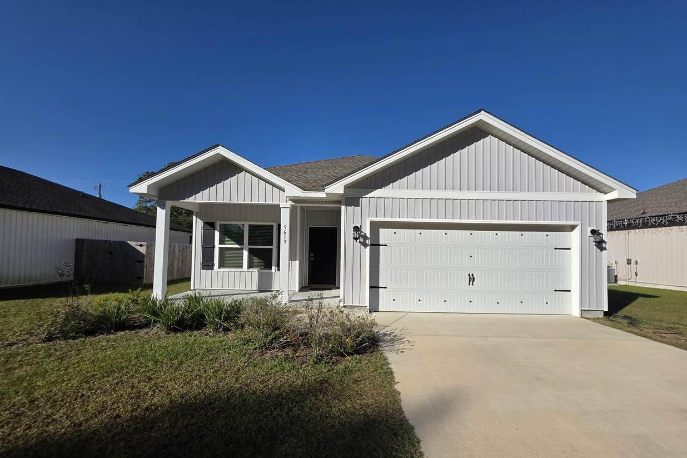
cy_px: 246
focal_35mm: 14
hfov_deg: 104.2
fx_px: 267
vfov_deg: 81.1
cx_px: 347
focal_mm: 2.2
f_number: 1.9
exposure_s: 1/3598
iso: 40
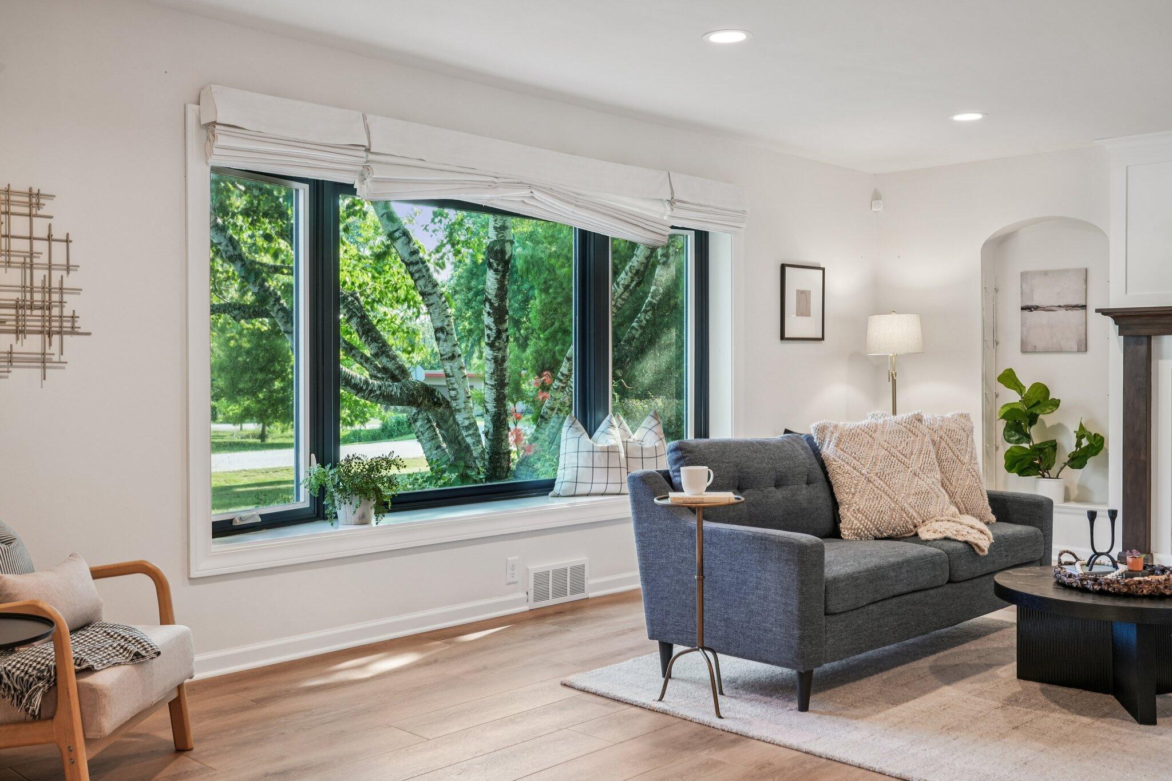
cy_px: 390
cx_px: 586
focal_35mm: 34
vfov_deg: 38.4
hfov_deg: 55.1
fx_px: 1123
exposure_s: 1/15
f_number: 9
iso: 320
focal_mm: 34.5
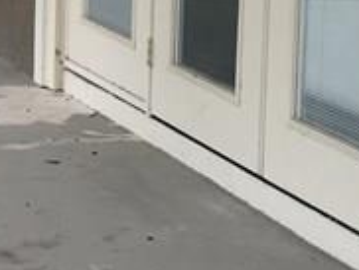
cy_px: -69
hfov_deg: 11.3
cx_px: -276
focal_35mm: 163
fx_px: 1693
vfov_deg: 9.0
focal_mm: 4.15
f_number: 2.2
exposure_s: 1/60
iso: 25
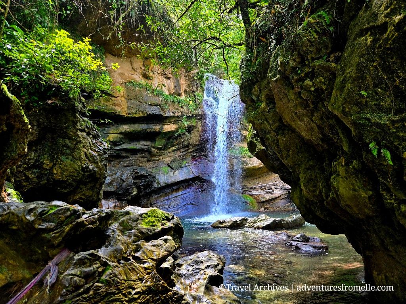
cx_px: 203
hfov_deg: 73.9
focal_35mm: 23
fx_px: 270
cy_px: 152
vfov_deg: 58.9
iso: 80
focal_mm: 5.4
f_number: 1.8
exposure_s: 1/182
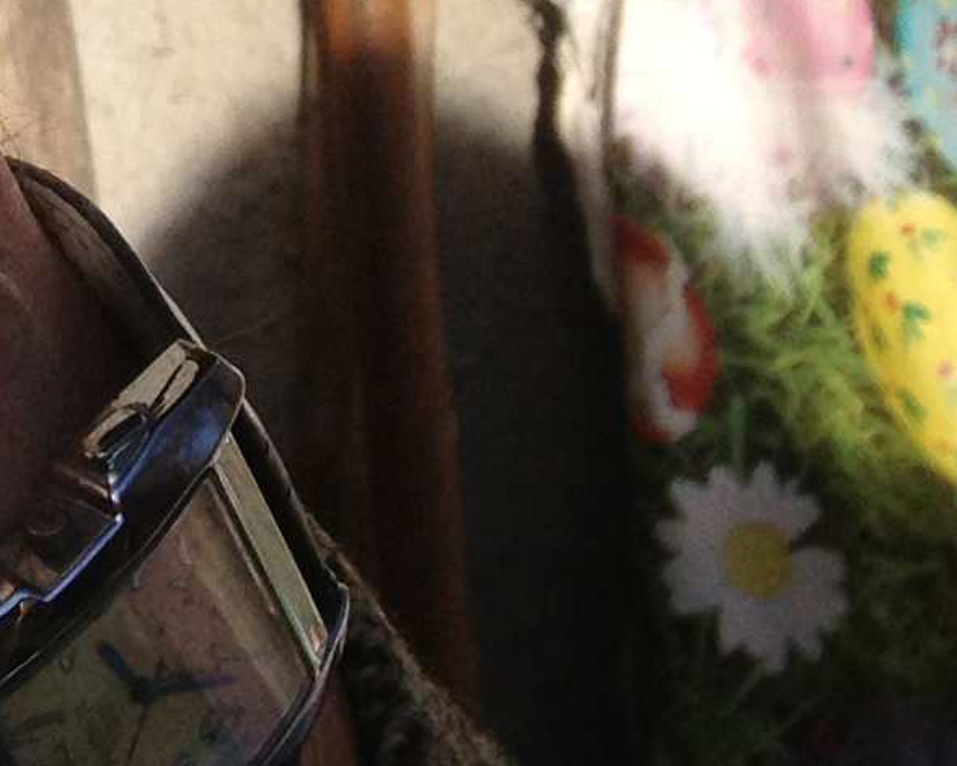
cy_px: -1224
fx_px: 5383
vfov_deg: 7.5
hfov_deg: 9.6
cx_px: -825
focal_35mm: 190
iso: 50
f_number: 2.4
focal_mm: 4.28
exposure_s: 1/1727
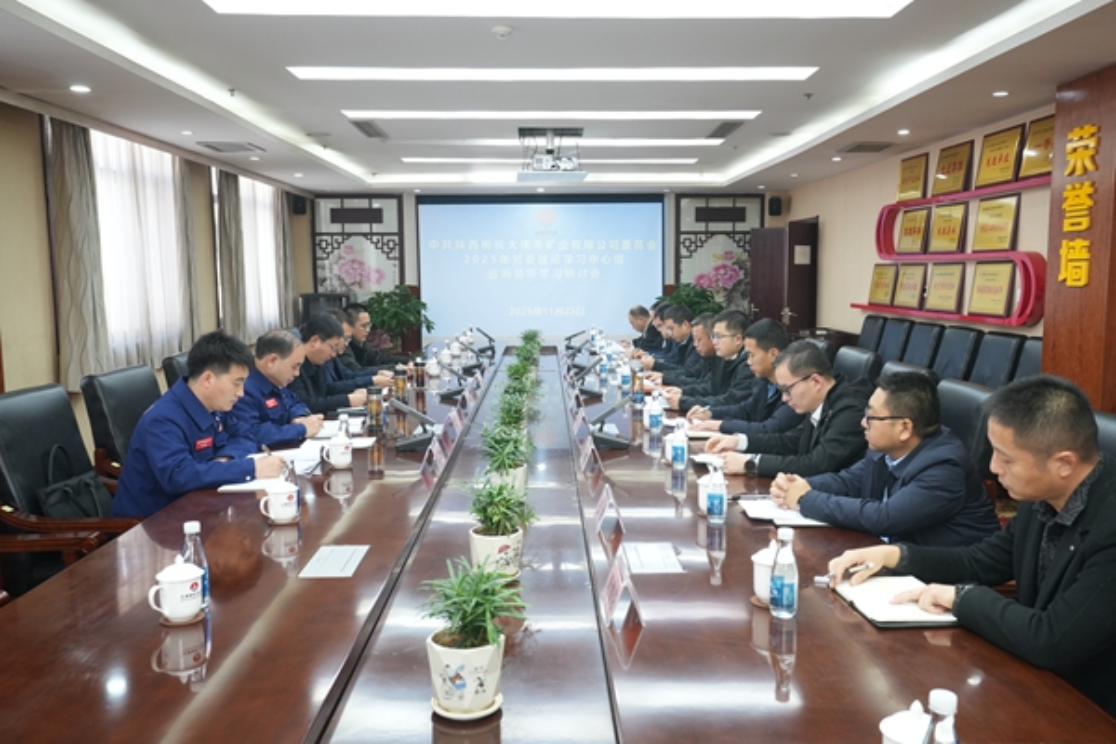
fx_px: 930
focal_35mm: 30
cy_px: 372
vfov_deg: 43.6
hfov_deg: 61.9
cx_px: 558
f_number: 7.1
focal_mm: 30
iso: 2000
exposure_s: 1/100
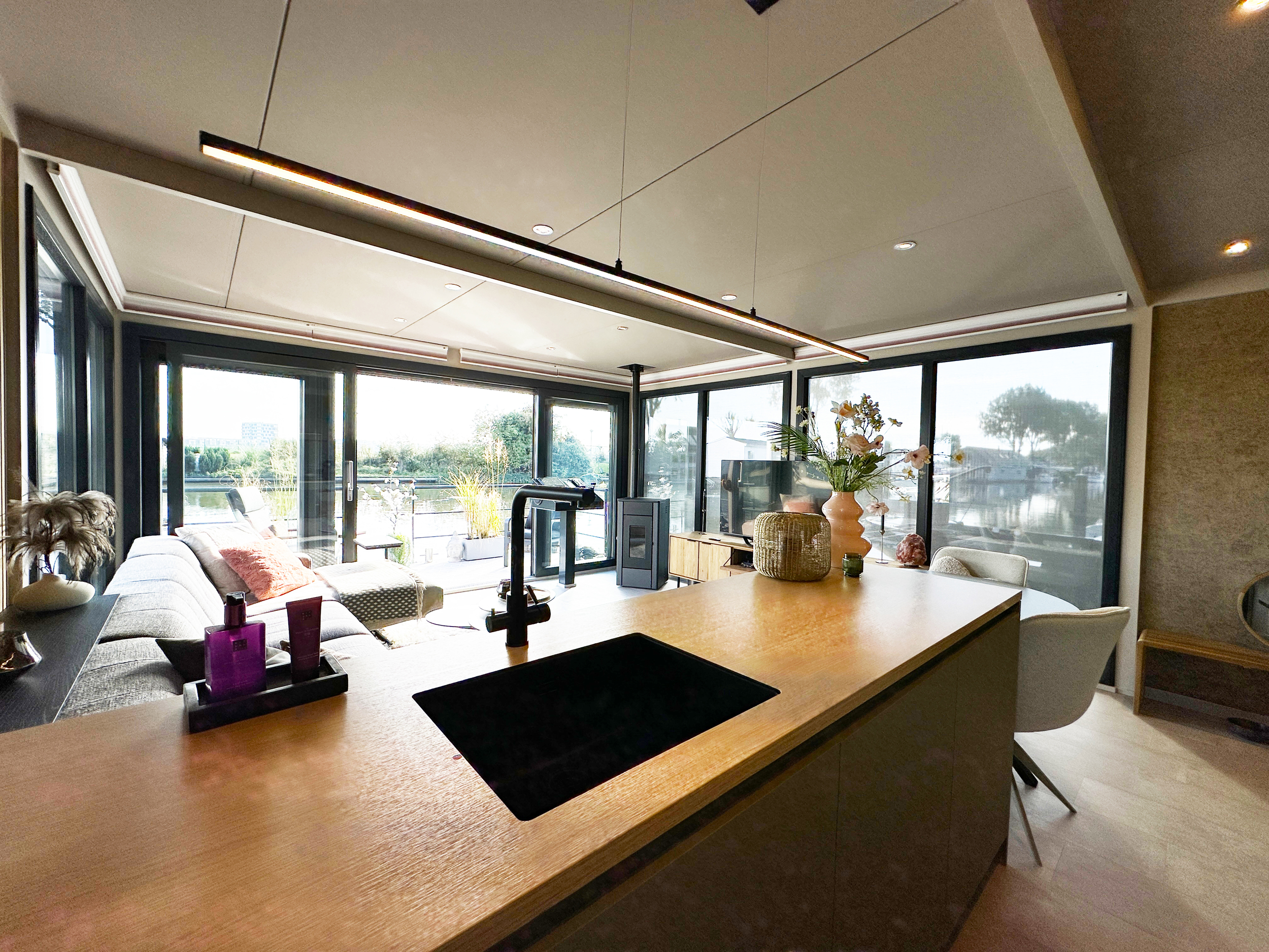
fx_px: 513
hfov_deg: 102.1
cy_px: 476
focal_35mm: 14
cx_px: 634
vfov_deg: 85.7
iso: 50
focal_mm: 2.22
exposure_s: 1/493
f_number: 2.2
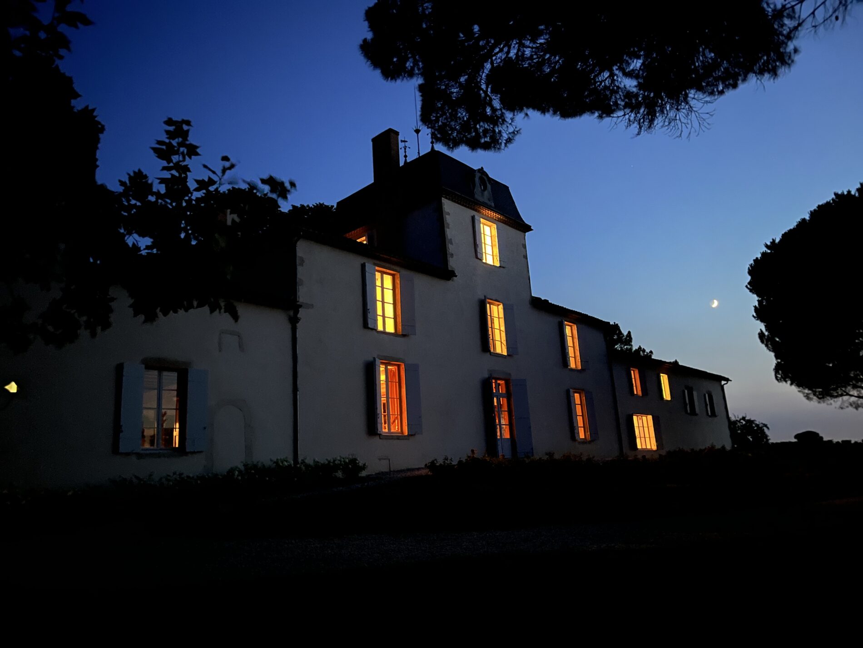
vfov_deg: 53.1
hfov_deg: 67.3
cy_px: 324
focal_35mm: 26
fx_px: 648
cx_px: 432
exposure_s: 1/2
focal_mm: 5.1
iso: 400
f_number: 1.6
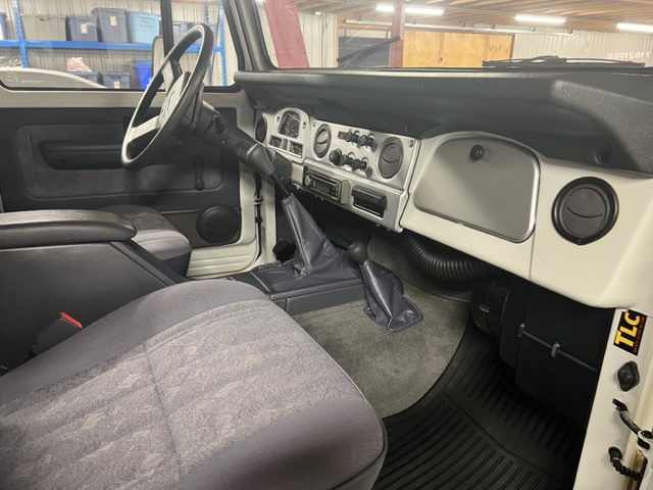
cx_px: 326
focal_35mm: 26
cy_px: 245
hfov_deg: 67.3
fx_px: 490
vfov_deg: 53.1
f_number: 1.5
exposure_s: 1/60
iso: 320
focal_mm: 5.7
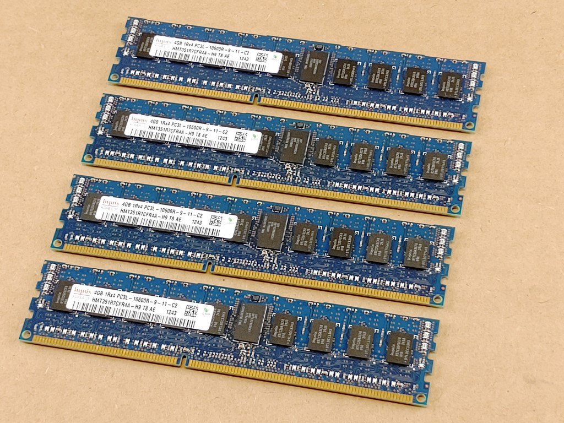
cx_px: 282
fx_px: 1303
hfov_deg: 24.4
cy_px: 212
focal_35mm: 80
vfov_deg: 18.4
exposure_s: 1/60
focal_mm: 4.36
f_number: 1.8
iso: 100
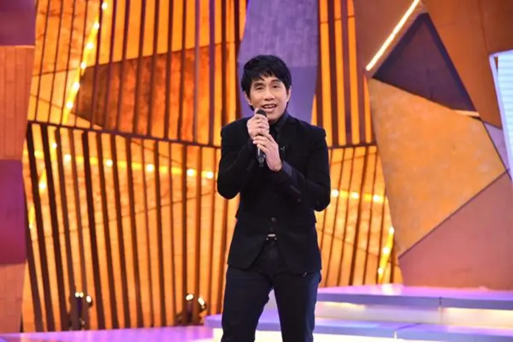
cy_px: 171
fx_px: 1710
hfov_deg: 17.1
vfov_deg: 11.4
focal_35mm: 120
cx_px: 256
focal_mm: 120
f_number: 4.5
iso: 2500
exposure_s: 1/200
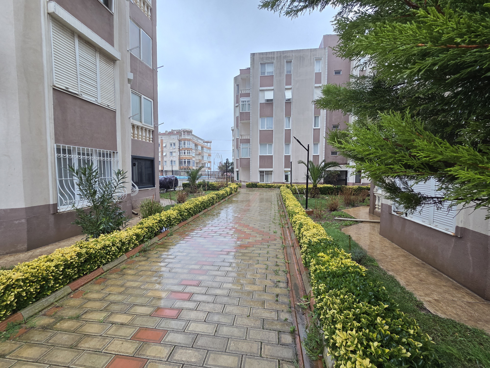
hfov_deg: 106.2
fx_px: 184
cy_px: 184
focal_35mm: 13
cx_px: 245
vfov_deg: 89.9
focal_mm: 2.2
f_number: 2.2
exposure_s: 1/50
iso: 160
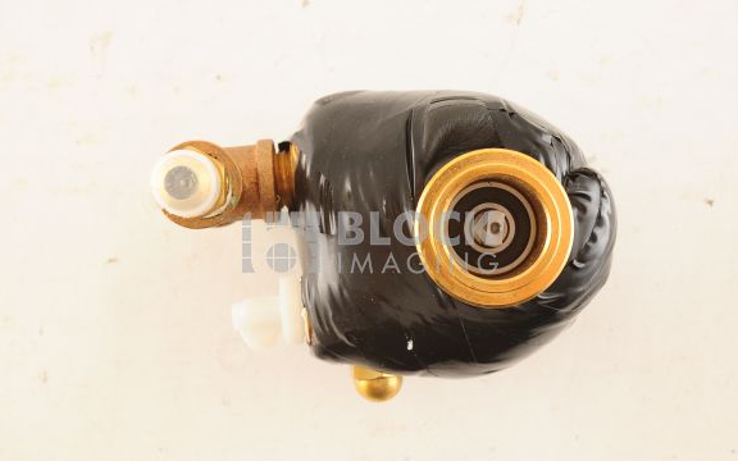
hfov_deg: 38.2
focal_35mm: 53
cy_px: 243
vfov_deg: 24.4
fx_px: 1066
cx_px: 370
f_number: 13
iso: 1600
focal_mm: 50
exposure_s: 1/160
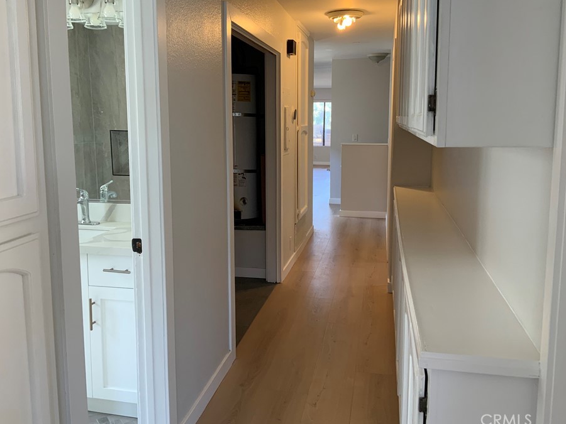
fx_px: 540
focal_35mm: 33
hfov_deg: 55.3
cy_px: 188
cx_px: 261
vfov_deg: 42.9
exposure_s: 1/60
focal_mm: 3
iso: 50
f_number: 1.8
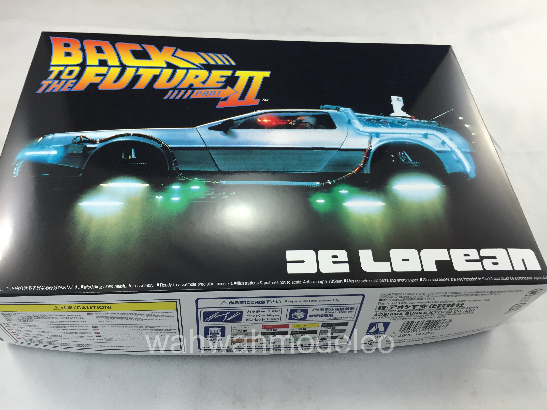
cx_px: 274
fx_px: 458
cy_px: 205
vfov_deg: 48.2
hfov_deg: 61.7
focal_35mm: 29
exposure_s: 1/33
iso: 32
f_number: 2.2
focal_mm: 4.15
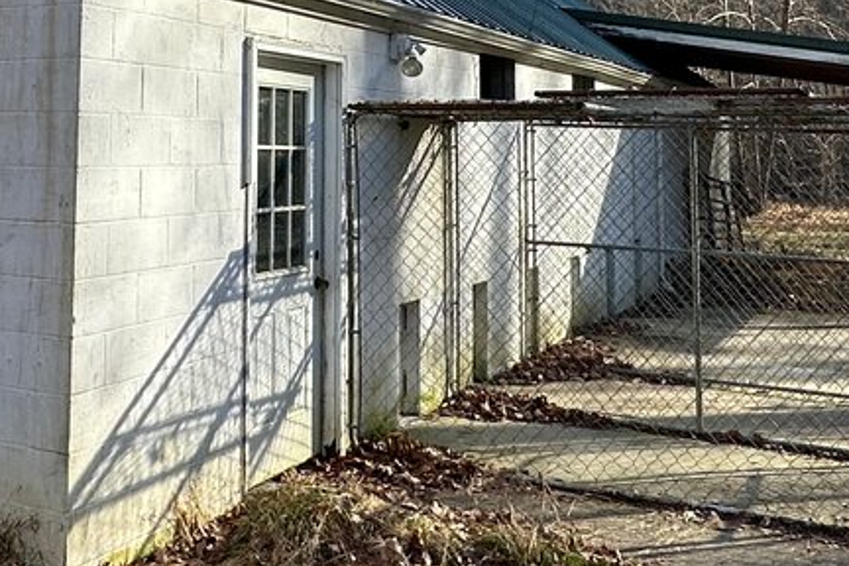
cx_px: 225
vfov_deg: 25.2
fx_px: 1203
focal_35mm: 51
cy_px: 5
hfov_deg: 38.0
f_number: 2.2
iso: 40
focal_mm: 2.22
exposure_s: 1/769
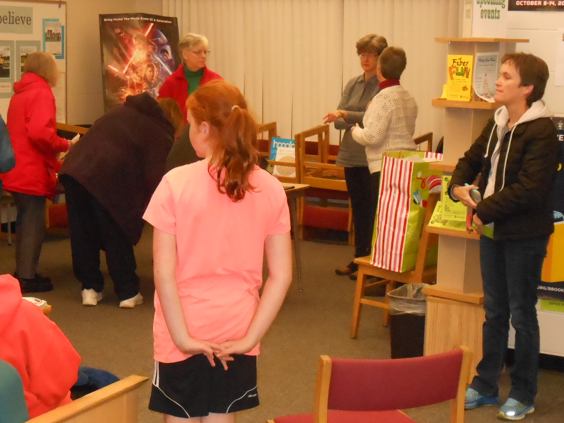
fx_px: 1271
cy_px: 215
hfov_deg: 25.0
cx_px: 276
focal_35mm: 78
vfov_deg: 18.9
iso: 800
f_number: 4
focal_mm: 8.9
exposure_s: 1/60
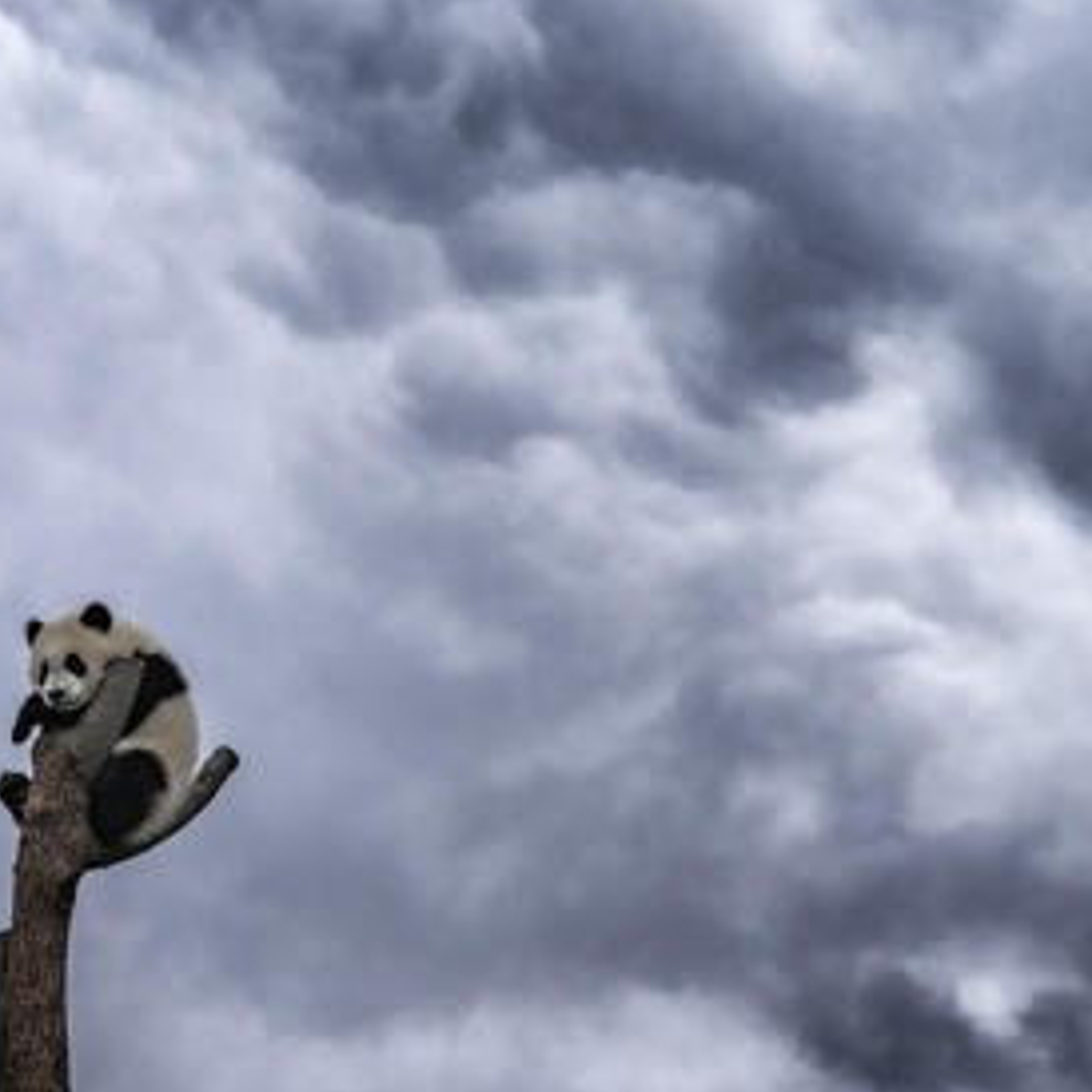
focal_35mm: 130
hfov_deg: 13.4
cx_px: 791
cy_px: 399
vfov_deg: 13.4
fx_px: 4640
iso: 100
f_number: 18
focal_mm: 70
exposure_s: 1/125
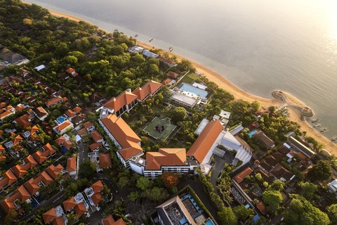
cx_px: 168
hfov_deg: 78.6
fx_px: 206
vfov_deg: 57.2
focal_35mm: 22
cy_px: 112
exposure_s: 1/250
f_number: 2.8
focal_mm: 8.38
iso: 100
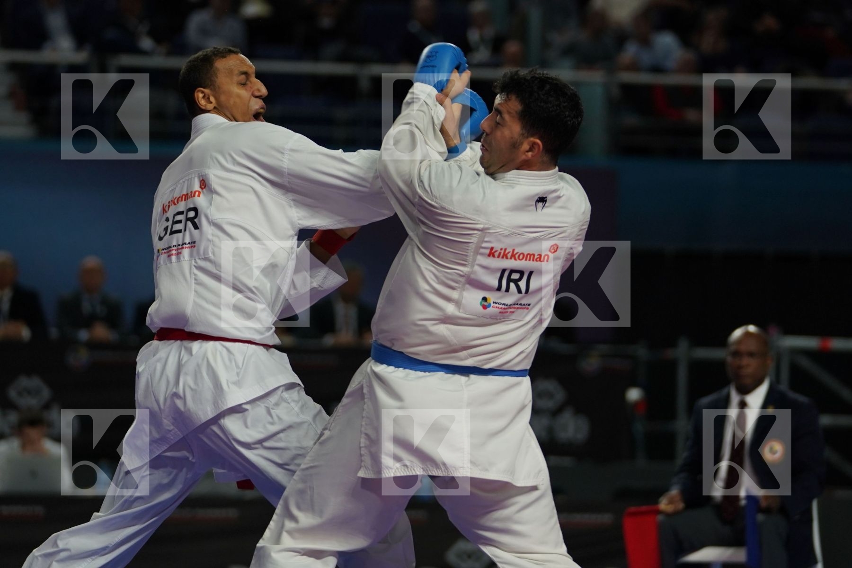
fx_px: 5064
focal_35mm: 214
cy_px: 284
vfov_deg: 6.4
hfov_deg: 9.6
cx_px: 426
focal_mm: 143
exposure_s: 1/1000
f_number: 2.8
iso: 800
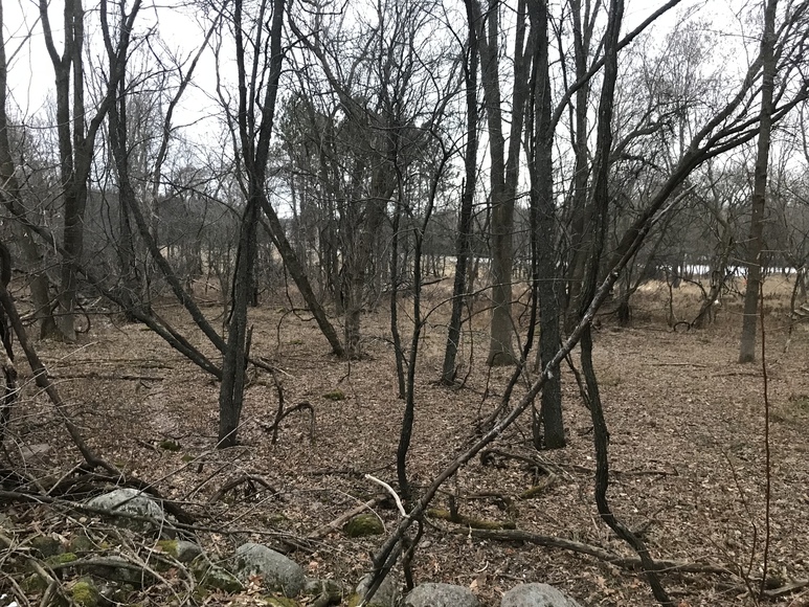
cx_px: 404
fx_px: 654
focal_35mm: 28
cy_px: 304
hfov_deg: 63.4
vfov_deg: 49.8
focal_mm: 3.99
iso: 64
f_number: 1.8
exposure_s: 1/15
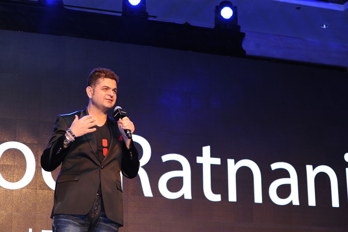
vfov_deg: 17.1
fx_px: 773
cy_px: 116
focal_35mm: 80
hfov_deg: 25.4
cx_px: 174
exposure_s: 1/160
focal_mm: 80
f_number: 5.6
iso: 1250
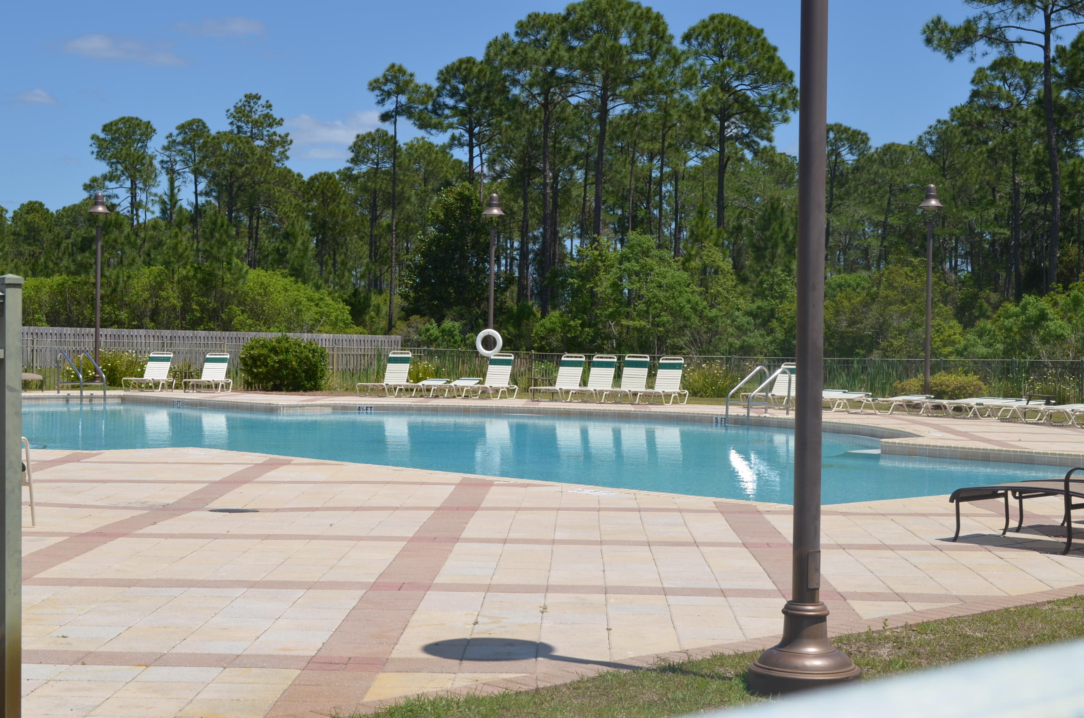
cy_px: 359
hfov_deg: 33.5
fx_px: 1803
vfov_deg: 22.5
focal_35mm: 60
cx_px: 542
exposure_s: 1/200
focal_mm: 40
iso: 100
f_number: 11
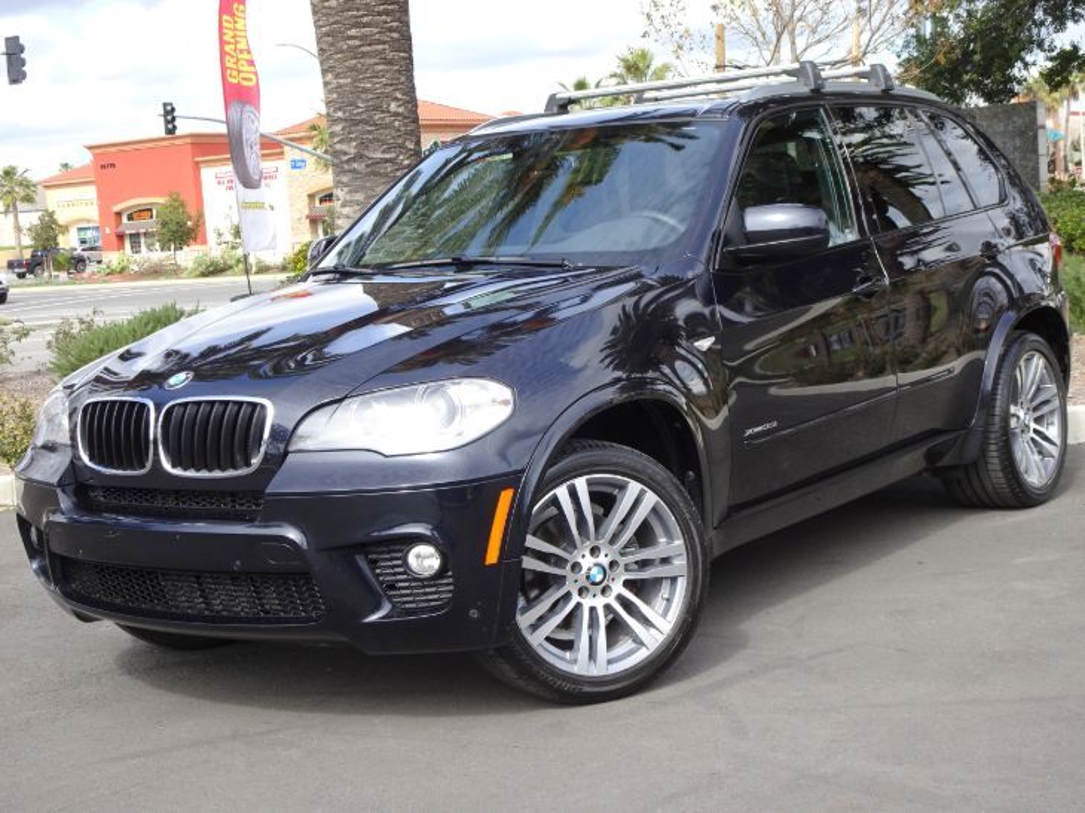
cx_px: 542
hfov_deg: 34.4
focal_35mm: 56
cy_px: 406
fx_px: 1755
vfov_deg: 26.1
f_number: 4.5
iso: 80
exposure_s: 1/250
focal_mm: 9.52
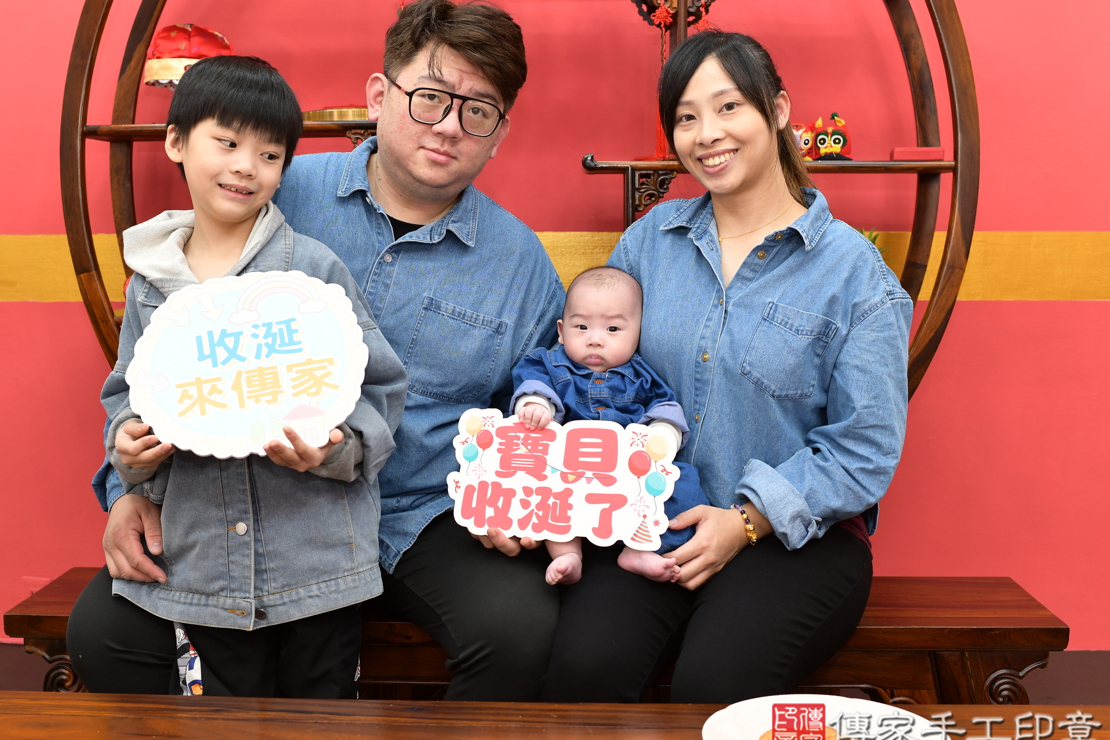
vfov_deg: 31.9
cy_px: 359
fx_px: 1295
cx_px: 500
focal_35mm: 42
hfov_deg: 46.3
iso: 800
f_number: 4.5
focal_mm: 35
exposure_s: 1/200
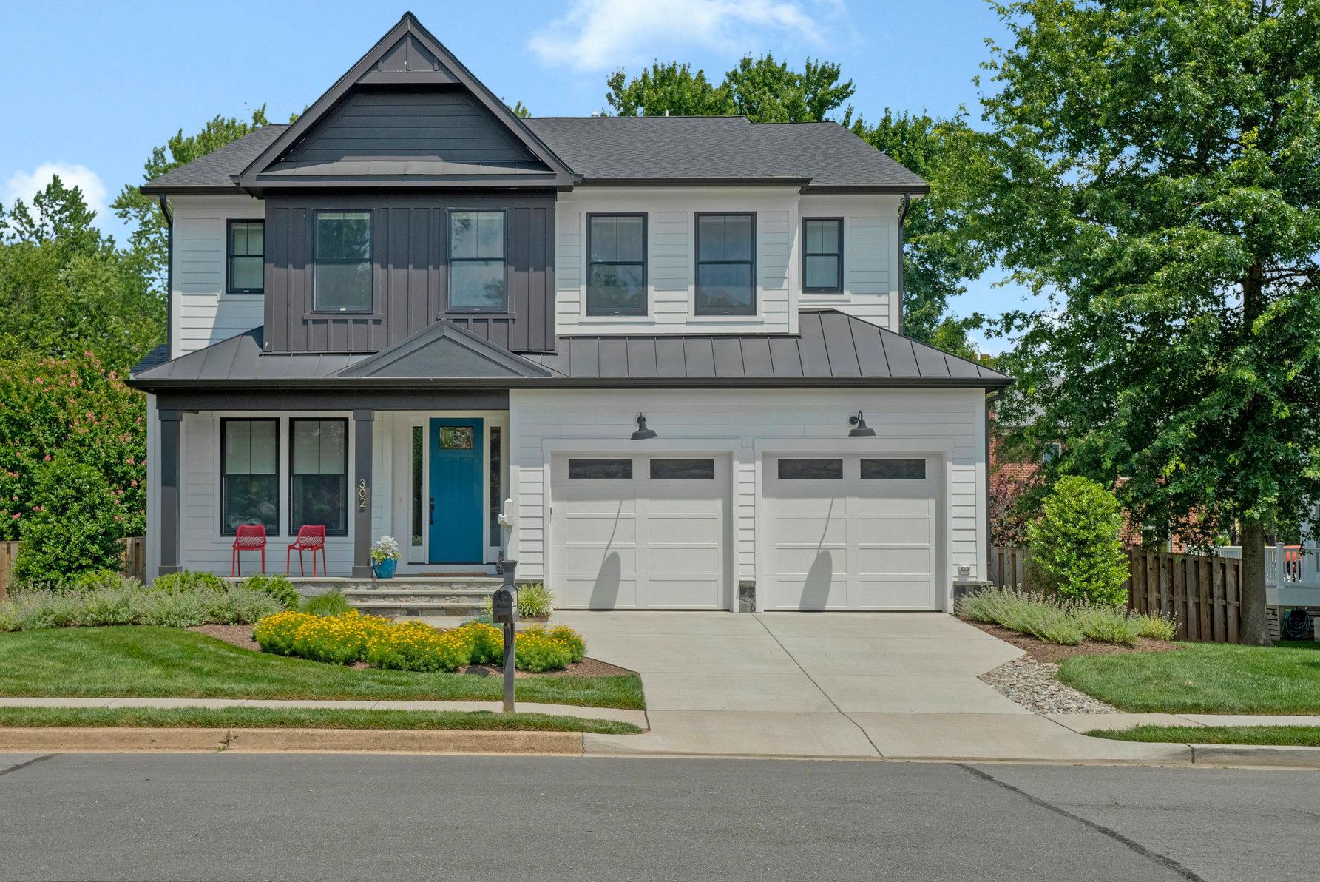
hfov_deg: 49.4
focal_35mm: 39
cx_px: 563
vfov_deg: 34.2
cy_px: 395
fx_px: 1431
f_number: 7.1
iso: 1250
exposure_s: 1/1600
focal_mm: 34
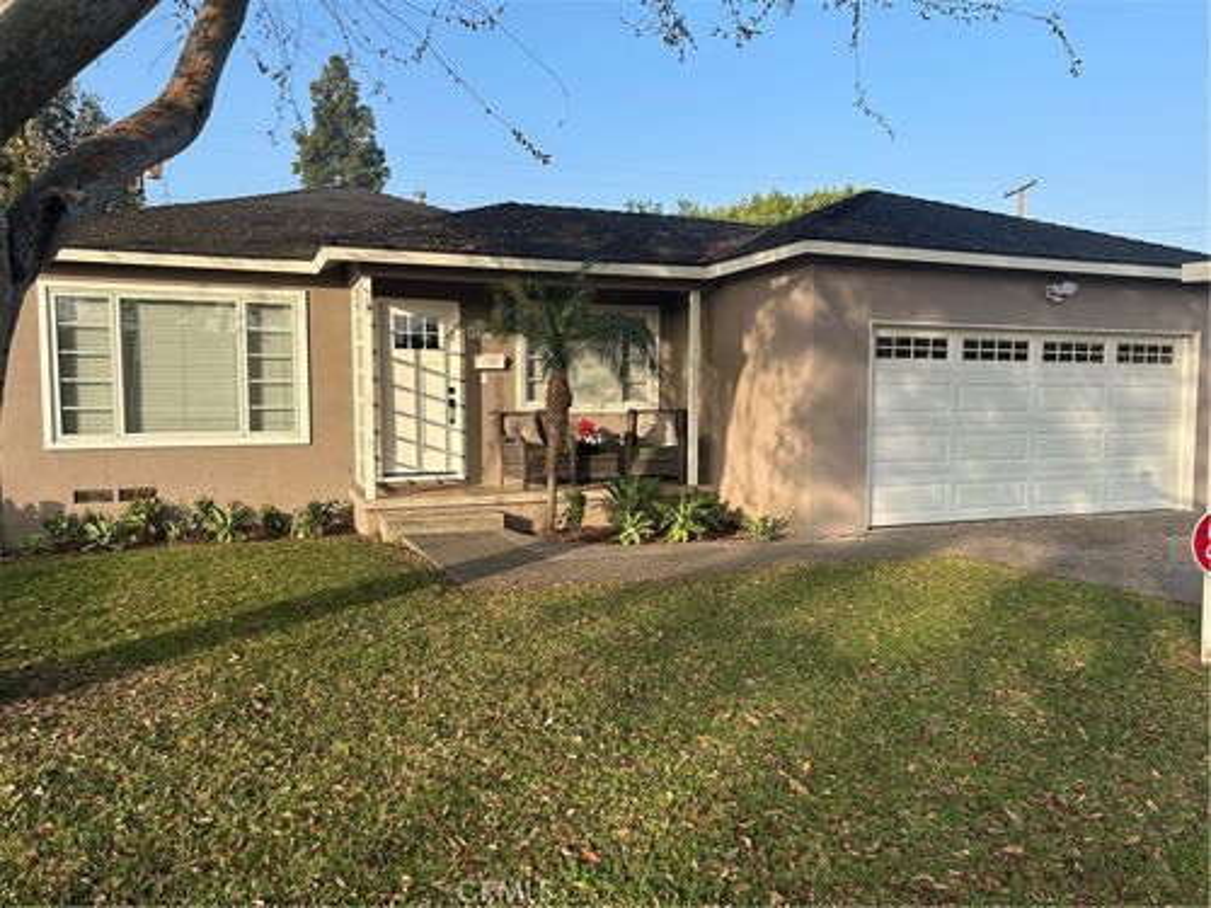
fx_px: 910
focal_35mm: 26
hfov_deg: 67.3
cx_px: 606
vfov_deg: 53.1
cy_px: 454
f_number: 1.5
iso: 50
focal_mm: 5.7
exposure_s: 1/1808
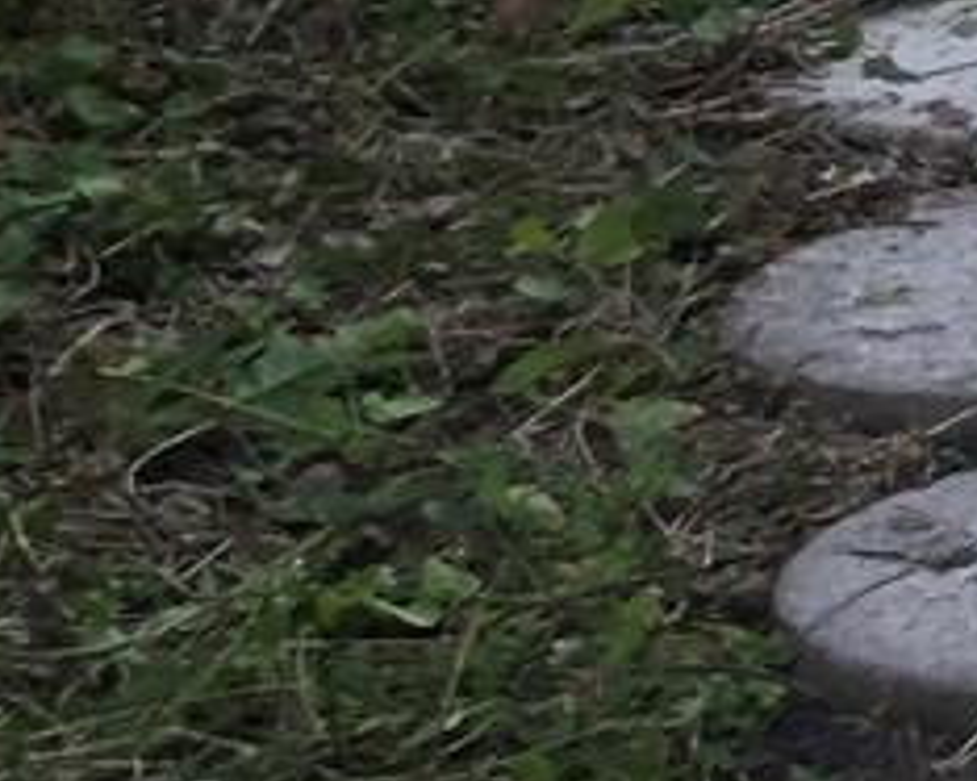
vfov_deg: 7.7
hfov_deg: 8.5
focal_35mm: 187
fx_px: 5405
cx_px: 3035
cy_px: -1107
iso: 20
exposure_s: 1/615
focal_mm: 4
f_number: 1.8
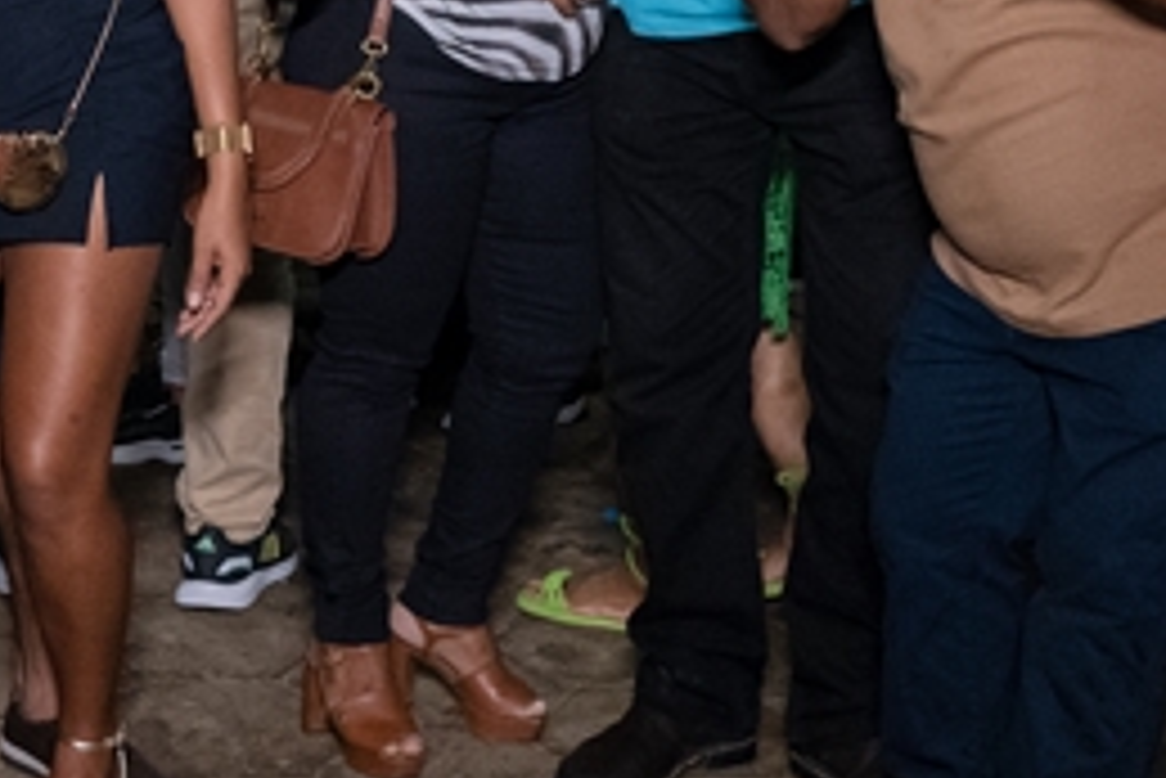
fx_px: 3338
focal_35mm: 103
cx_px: 331
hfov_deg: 19.7
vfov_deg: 13.1
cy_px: -45
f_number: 3.2
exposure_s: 1/125
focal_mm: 24
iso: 2500
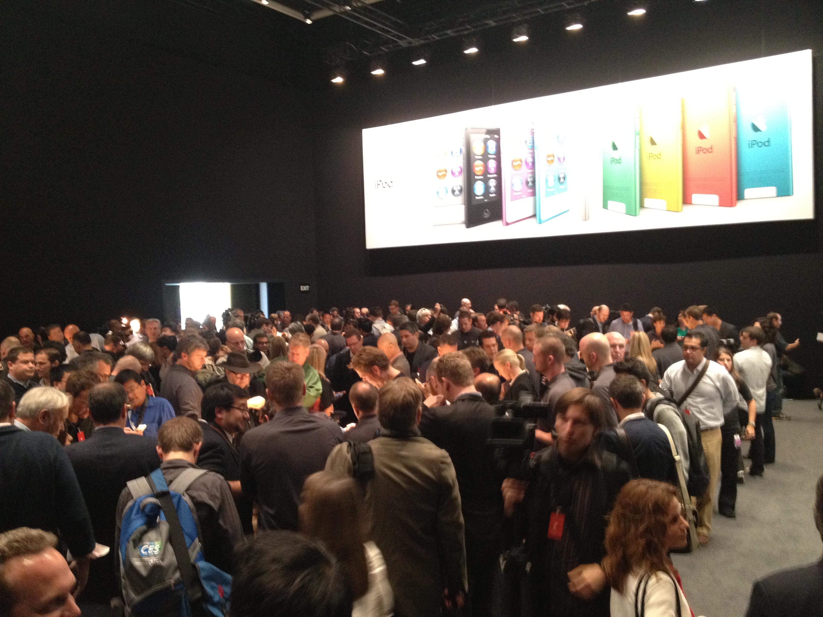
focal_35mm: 35
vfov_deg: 40.7
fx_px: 832
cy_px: 308
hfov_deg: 52.6
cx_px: 412
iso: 320
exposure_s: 1/20
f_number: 2.4
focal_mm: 4.28
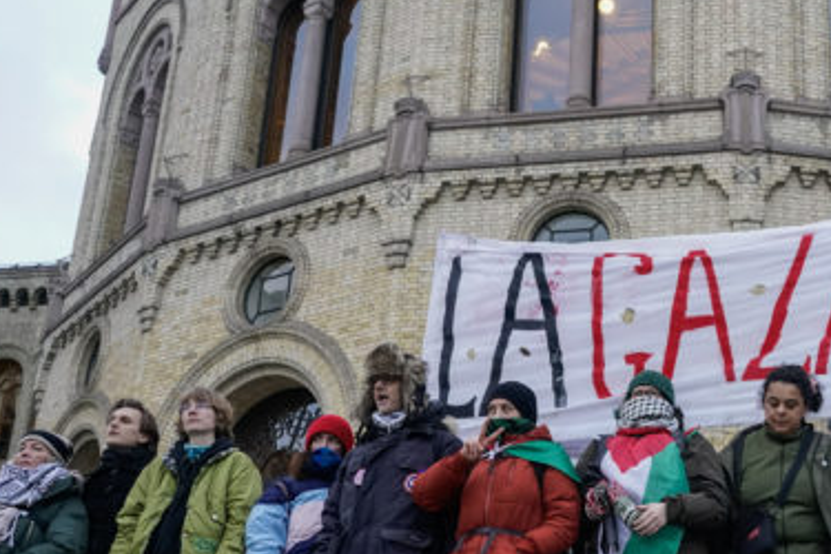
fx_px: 1269
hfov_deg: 34.9
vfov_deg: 24.5
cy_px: 379
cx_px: 681
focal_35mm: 55
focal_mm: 32
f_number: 4
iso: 3200
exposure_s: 1/800
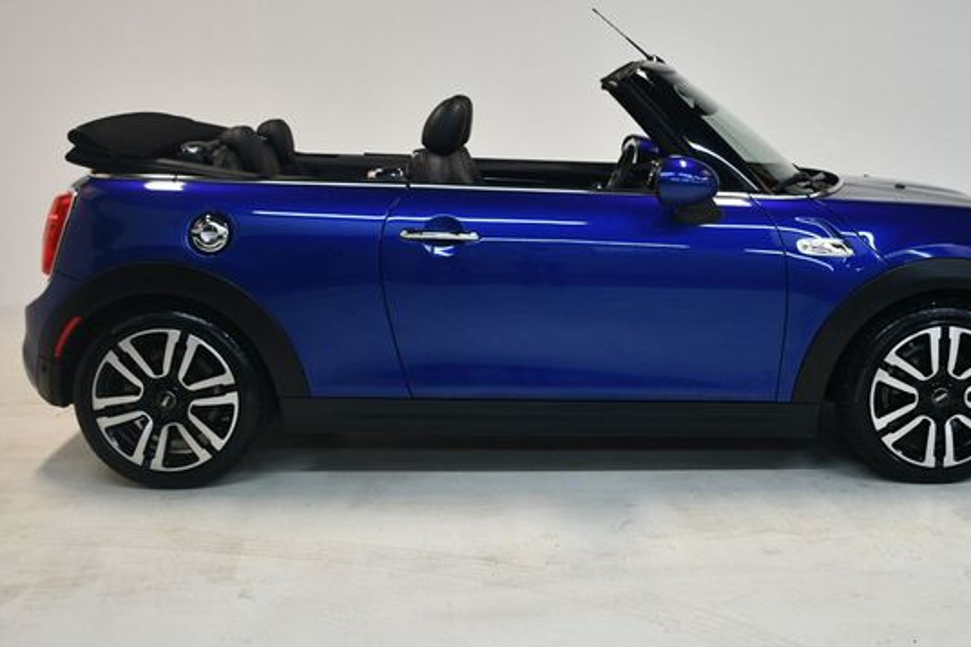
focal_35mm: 43
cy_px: 324
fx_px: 1159
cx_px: 560
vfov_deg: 31.2
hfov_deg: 45.3
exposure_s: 1/125
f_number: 3.8
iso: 1100
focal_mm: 24
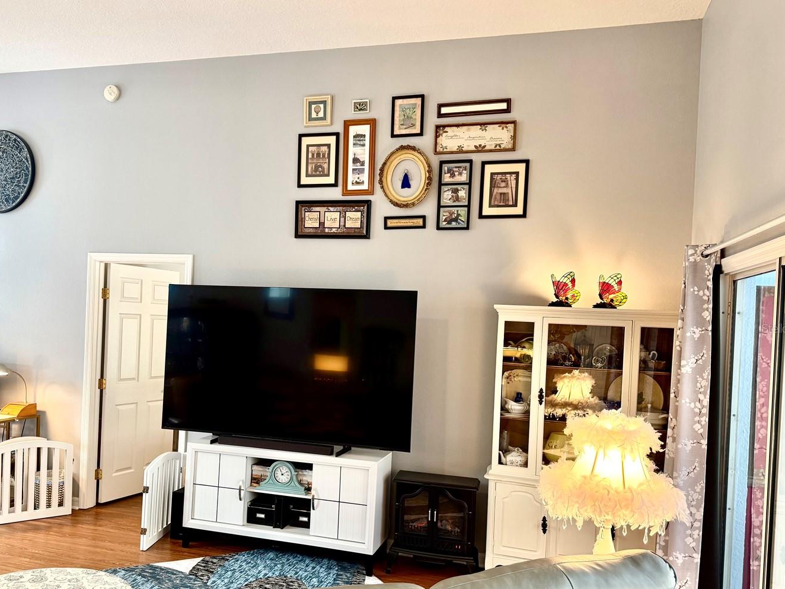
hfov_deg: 61.5
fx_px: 658
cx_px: 343
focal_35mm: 29
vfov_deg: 48.1
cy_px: 328
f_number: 1.78
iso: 200
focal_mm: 6.76
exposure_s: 1/120
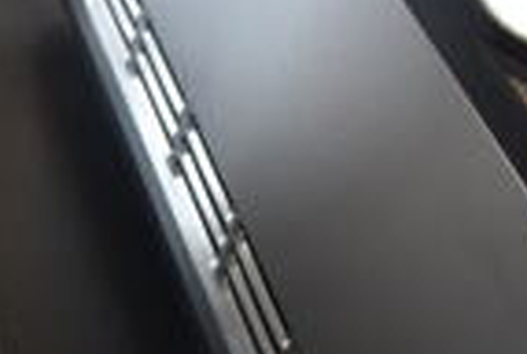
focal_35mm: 115
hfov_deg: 14.6
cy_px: 148
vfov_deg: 12.0
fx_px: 1687
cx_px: -534
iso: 640
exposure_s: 1/60
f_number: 5.6
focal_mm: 18
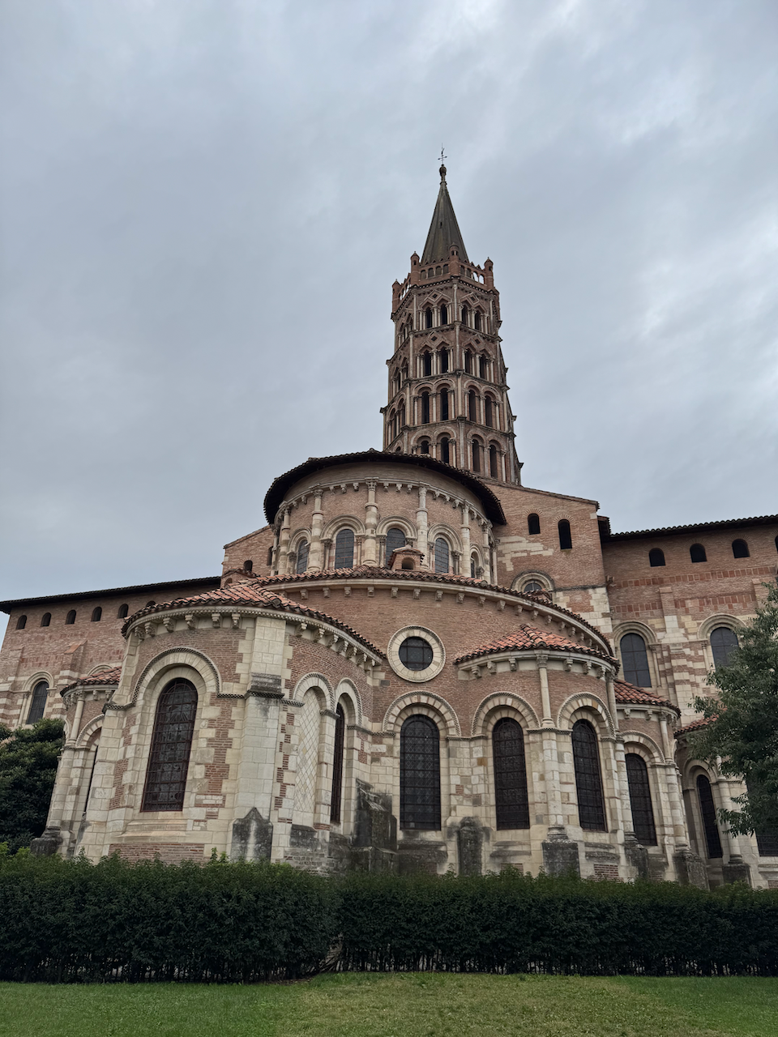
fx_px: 719
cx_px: 389
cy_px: 518
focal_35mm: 24
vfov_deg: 71.6
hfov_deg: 56.8
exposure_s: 1/5814
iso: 80
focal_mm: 6.76
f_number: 1.78
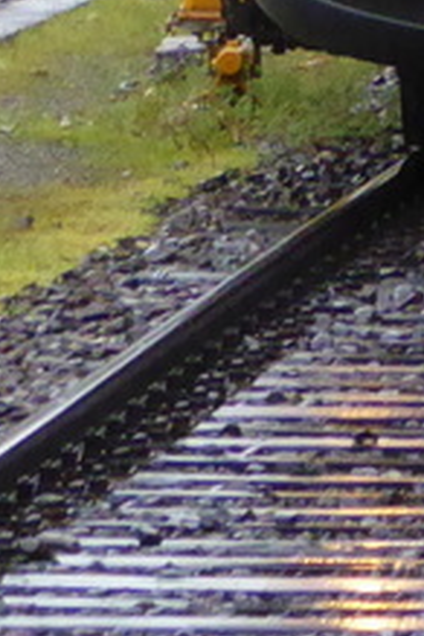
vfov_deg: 1.5
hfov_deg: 1.0
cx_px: 563
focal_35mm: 1357
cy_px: -613
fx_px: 23972
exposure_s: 1/160
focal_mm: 38.4
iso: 640
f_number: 5.6
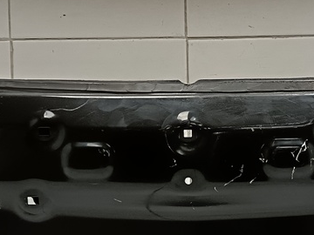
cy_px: 109
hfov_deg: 20.4
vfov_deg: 15.4
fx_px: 871
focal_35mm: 96
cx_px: 199
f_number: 1.9
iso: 503
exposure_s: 1/100
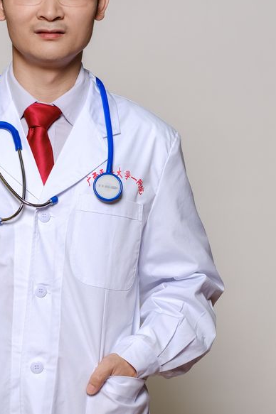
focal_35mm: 173
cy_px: 305
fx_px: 1992
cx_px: 53
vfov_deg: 11.9
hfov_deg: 7.9
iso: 250
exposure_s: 1/160
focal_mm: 56
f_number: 4.5
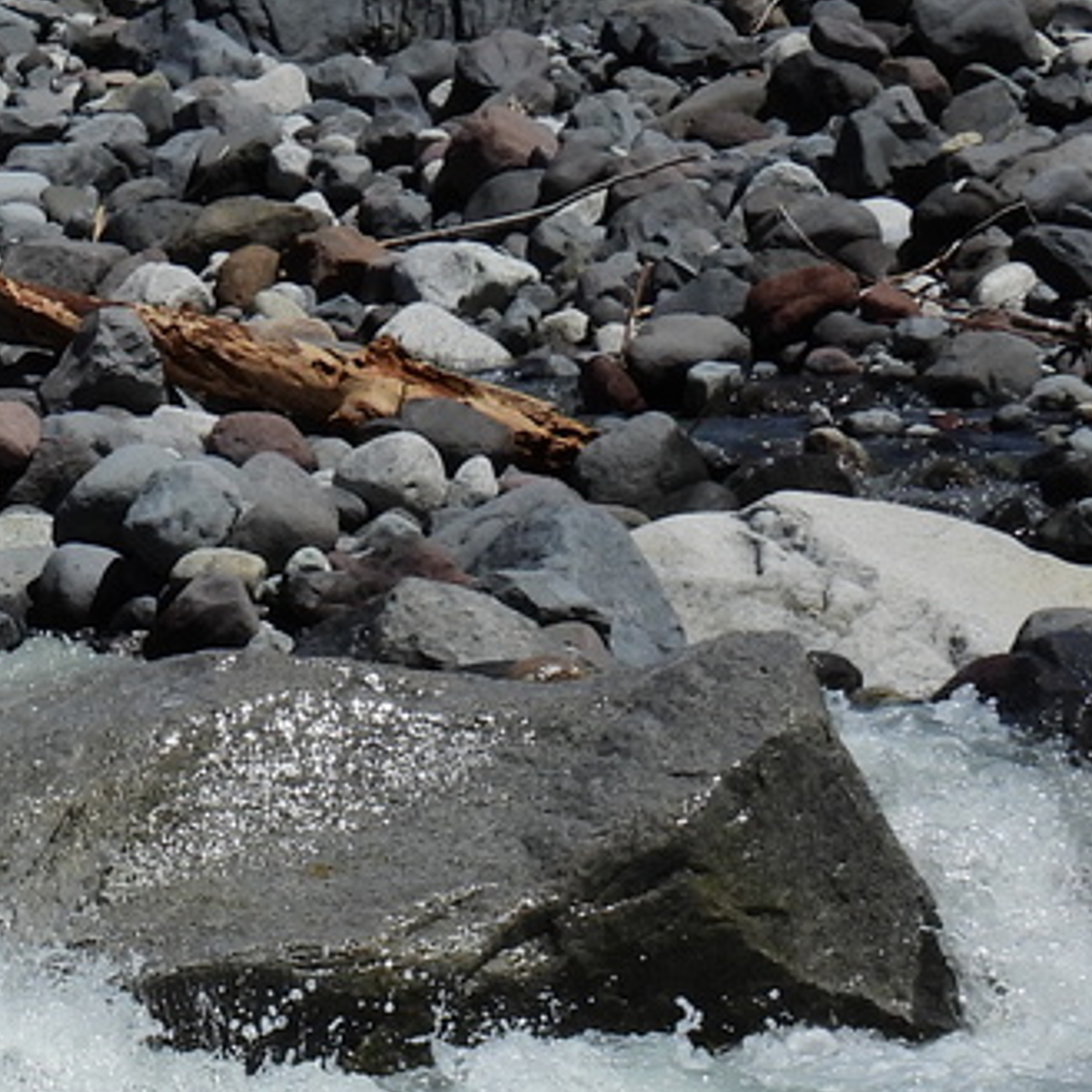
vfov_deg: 5.3
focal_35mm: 327
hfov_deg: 5.3
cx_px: -727
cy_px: 1042
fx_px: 11671
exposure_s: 1/1600
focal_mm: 17
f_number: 5
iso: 100
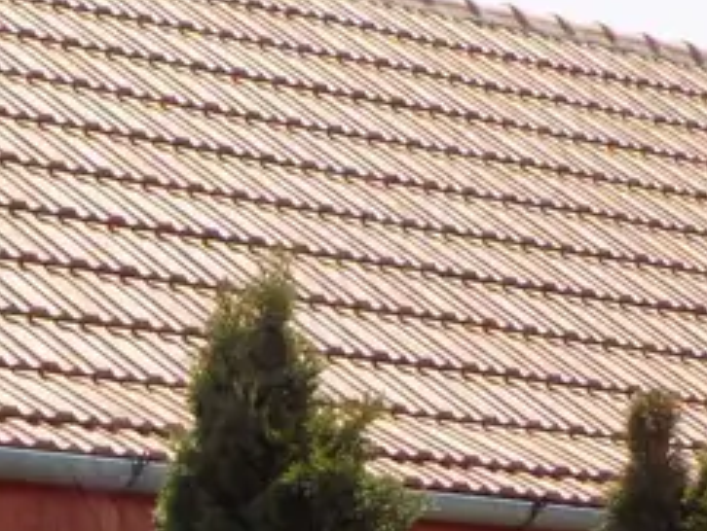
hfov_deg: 10.3
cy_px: 1068
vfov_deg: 7.5
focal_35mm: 190
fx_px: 3884
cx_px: 26
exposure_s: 1/500
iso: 80
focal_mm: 8.1
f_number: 3.7
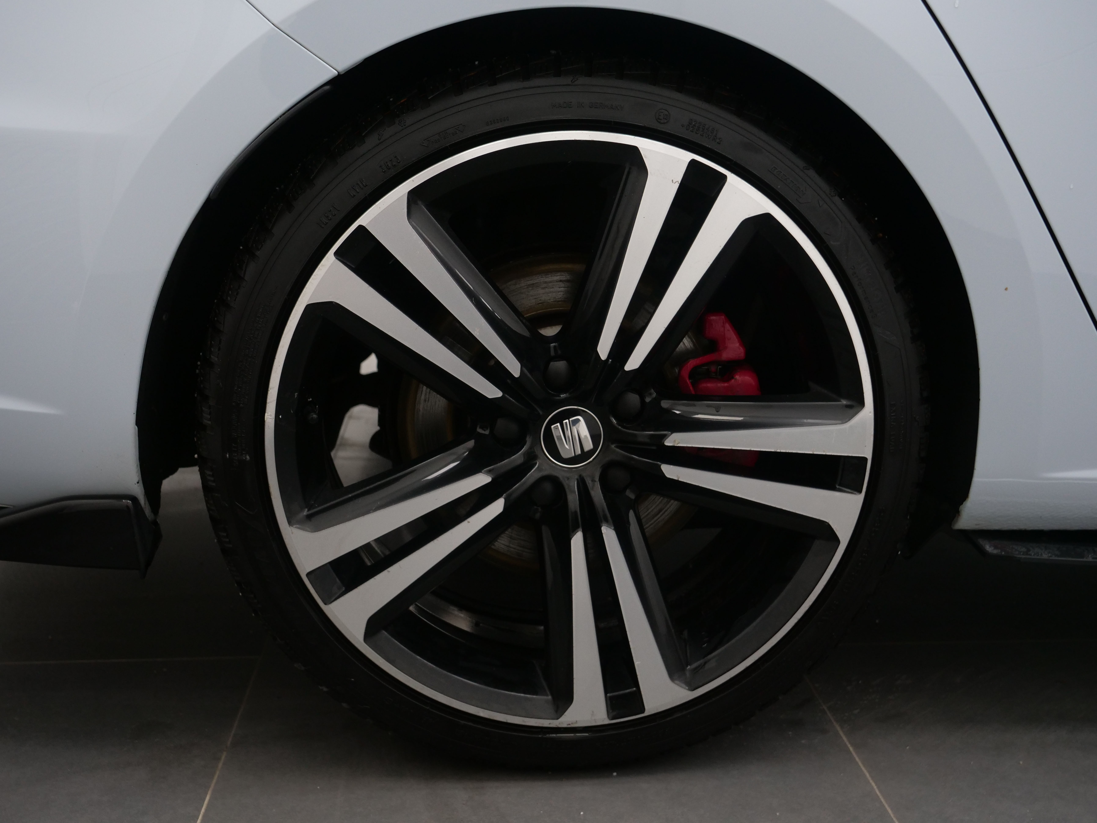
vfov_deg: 39.7
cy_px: 412
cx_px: 548
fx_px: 1141
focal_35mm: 36
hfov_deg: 51.4
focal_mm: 18
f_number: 3.5
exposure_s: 1/320
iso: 800
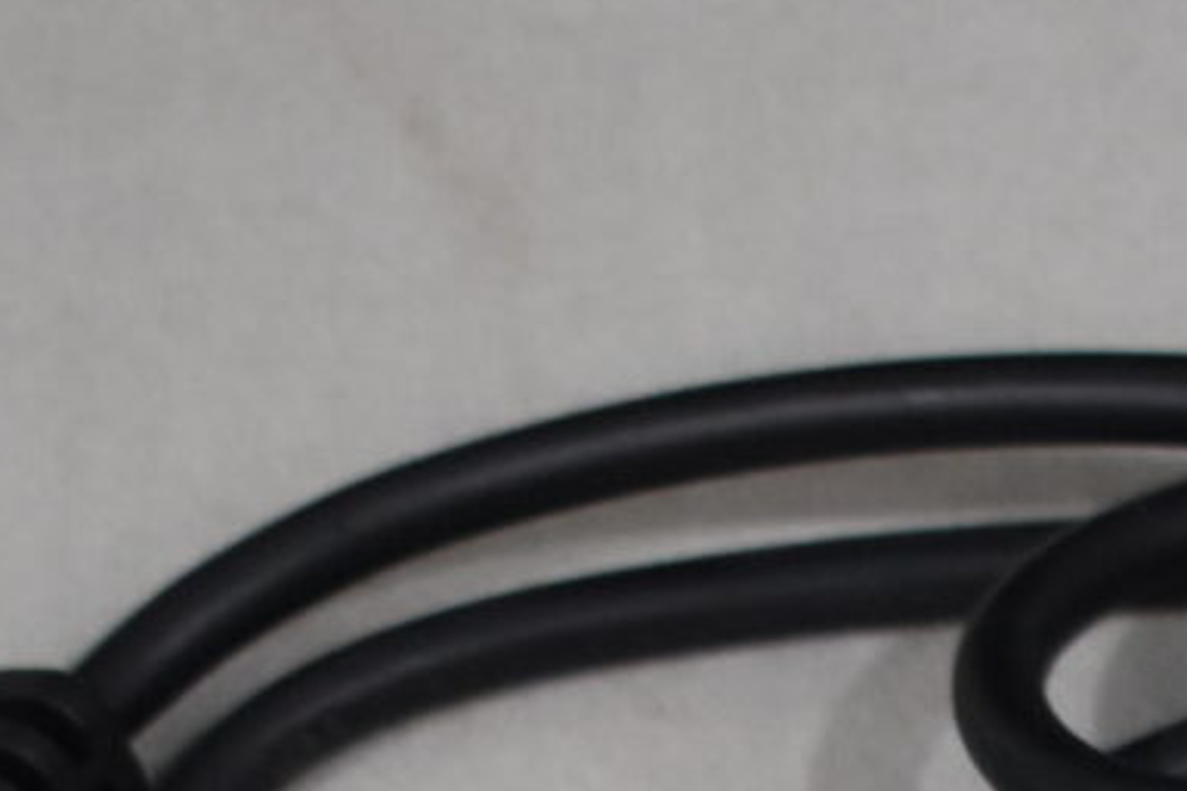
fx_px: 9232
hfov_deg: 7.2
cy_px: 2096
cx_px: 1740
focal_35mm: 280
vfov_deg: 4.7
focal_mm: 28
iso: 720
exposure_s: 1/250
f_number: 4.2
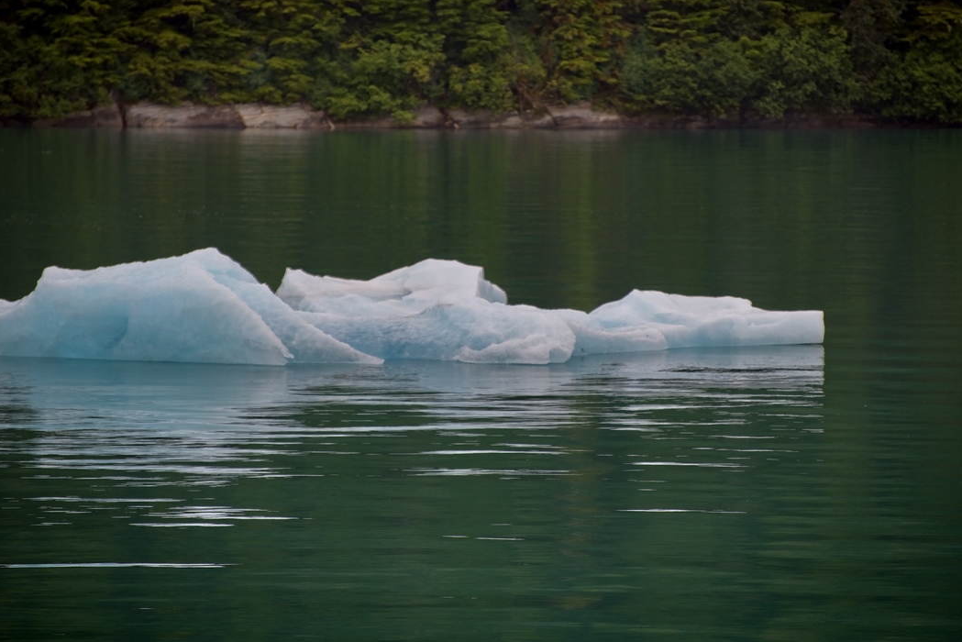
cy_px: 293
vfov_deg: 5.6
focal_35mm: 244
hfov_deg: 8.4
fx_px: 6522
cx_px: 495
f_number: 5.3
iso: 125
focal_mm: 200
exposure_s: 1/400
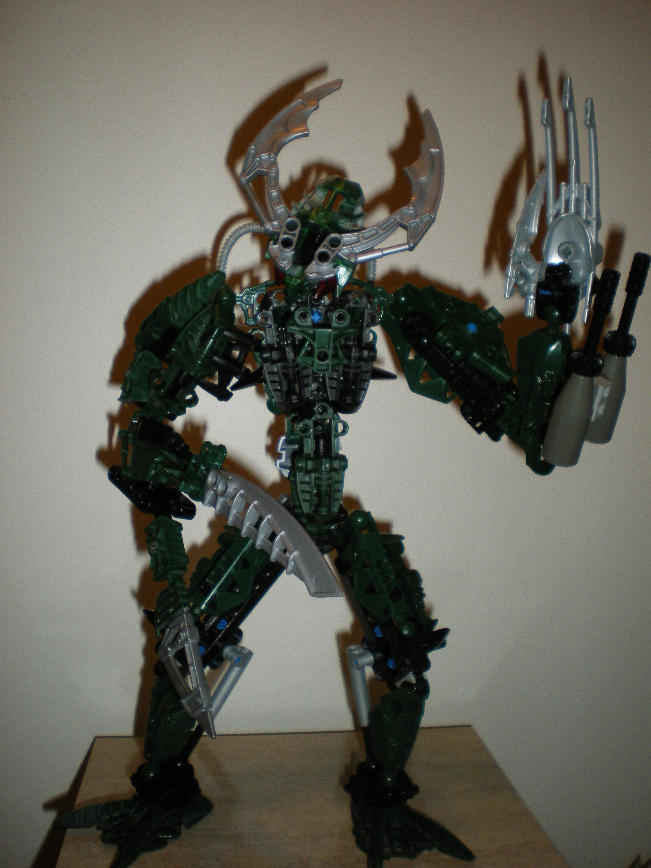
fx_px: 903
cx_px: 326
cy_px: 434
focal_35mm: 36
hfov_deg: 39.7
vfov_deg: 51.4
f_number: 3.1
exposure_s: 1/50
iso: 200
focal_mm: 6.3
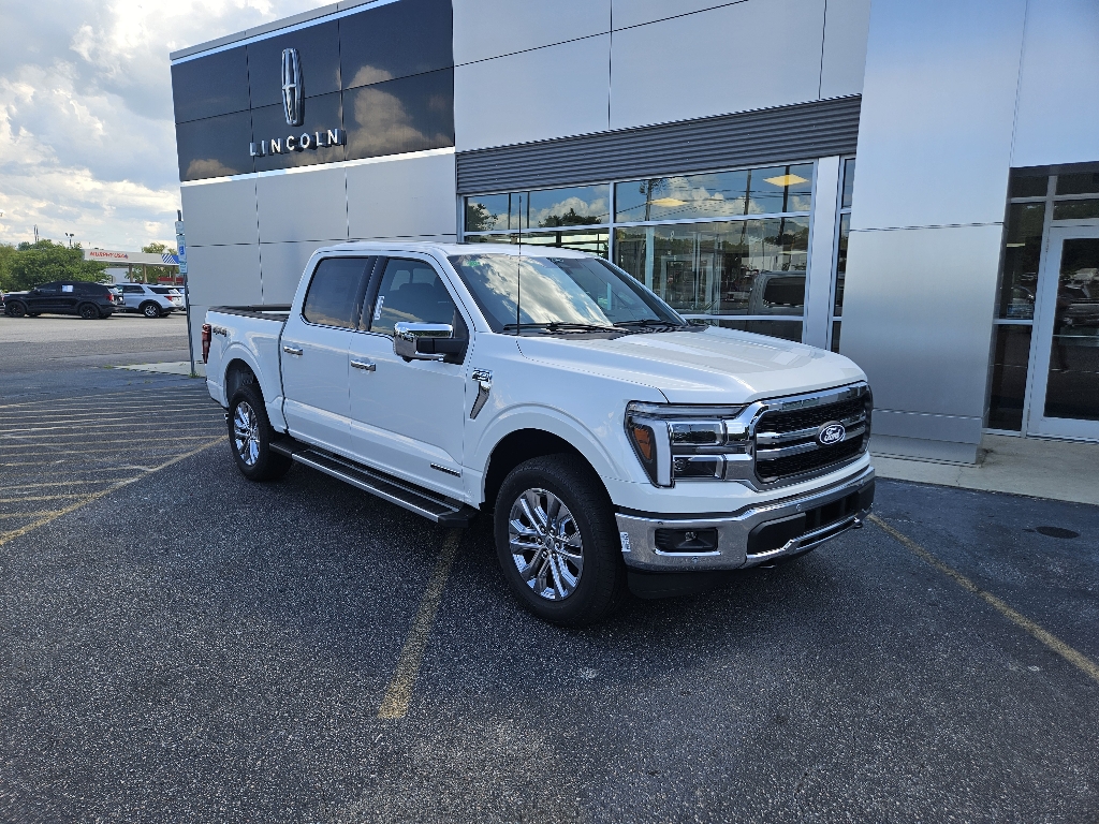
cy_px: 412
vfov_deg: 58.9
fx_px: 730
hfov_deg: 73.9
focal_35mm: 23
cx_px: 550
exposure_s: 1/667
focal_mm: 5.4
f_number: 1.8
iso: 25
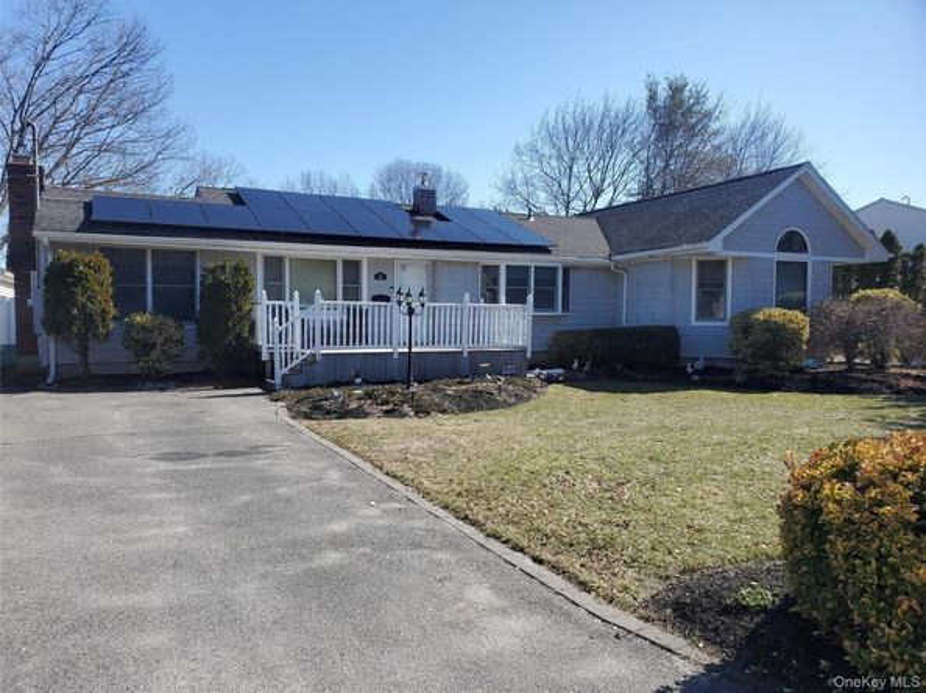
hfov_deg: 67.3
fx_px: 695
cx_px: 463
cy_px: 346
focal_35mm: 26
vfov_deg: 53.0
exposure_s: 1/1127
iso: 50
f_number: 2.4
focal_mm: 4.3
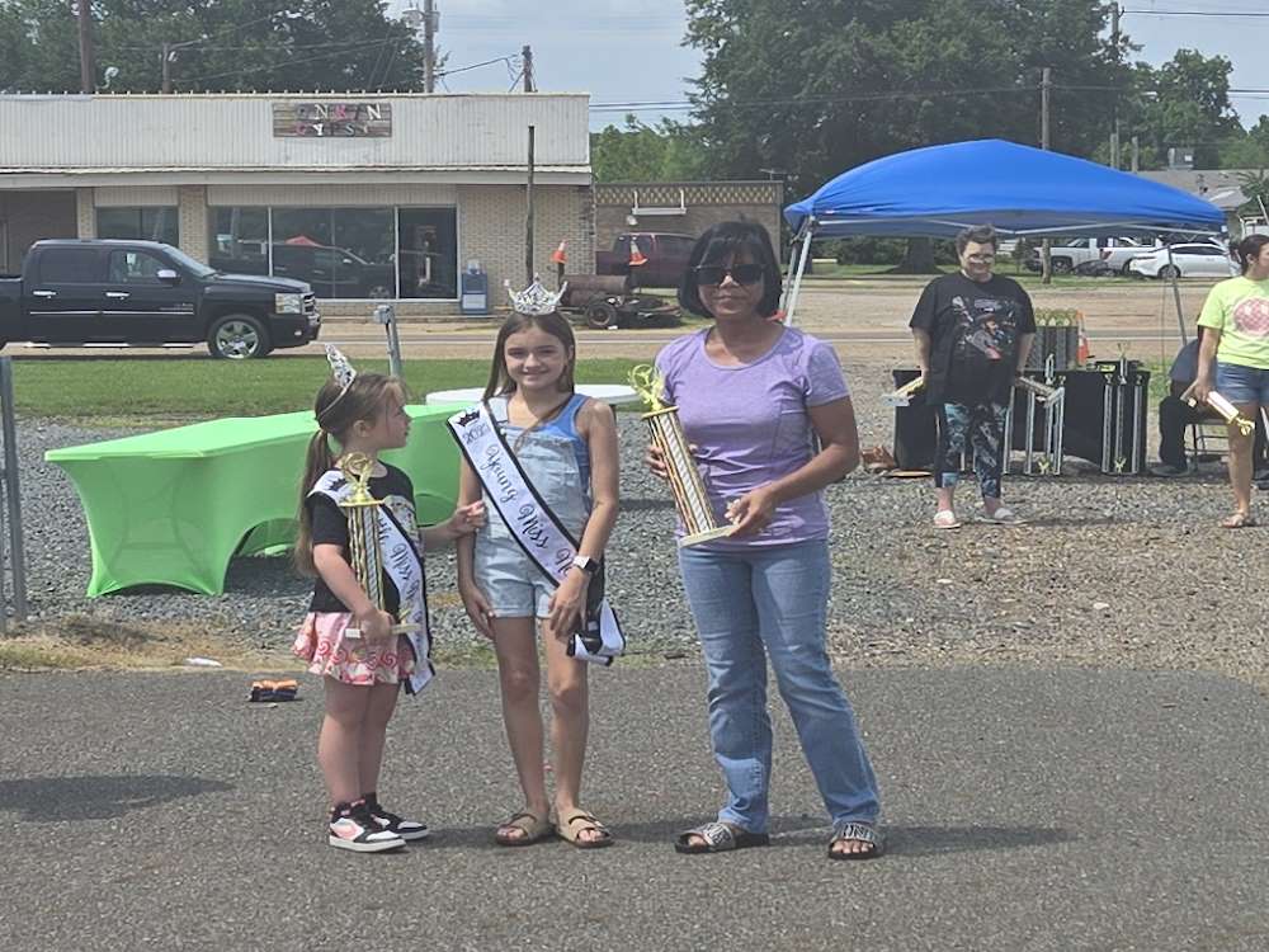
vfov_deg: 58.9
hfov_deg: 73.9
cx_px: 634
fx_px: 843
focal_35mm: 23
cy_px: 476
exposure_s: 1/2175
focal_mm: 5.4
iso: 25
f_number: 1.8
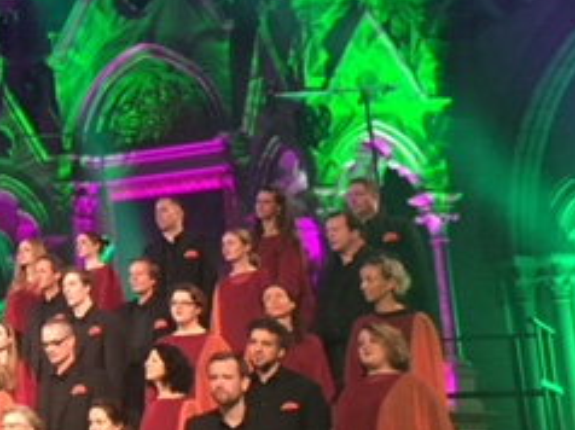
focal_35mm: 78
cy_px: 116
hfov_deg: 22.3
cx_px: -184
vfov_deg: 18.8
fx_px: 1294
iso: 250
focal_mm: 4.15
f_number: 2.2
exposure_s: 1/17
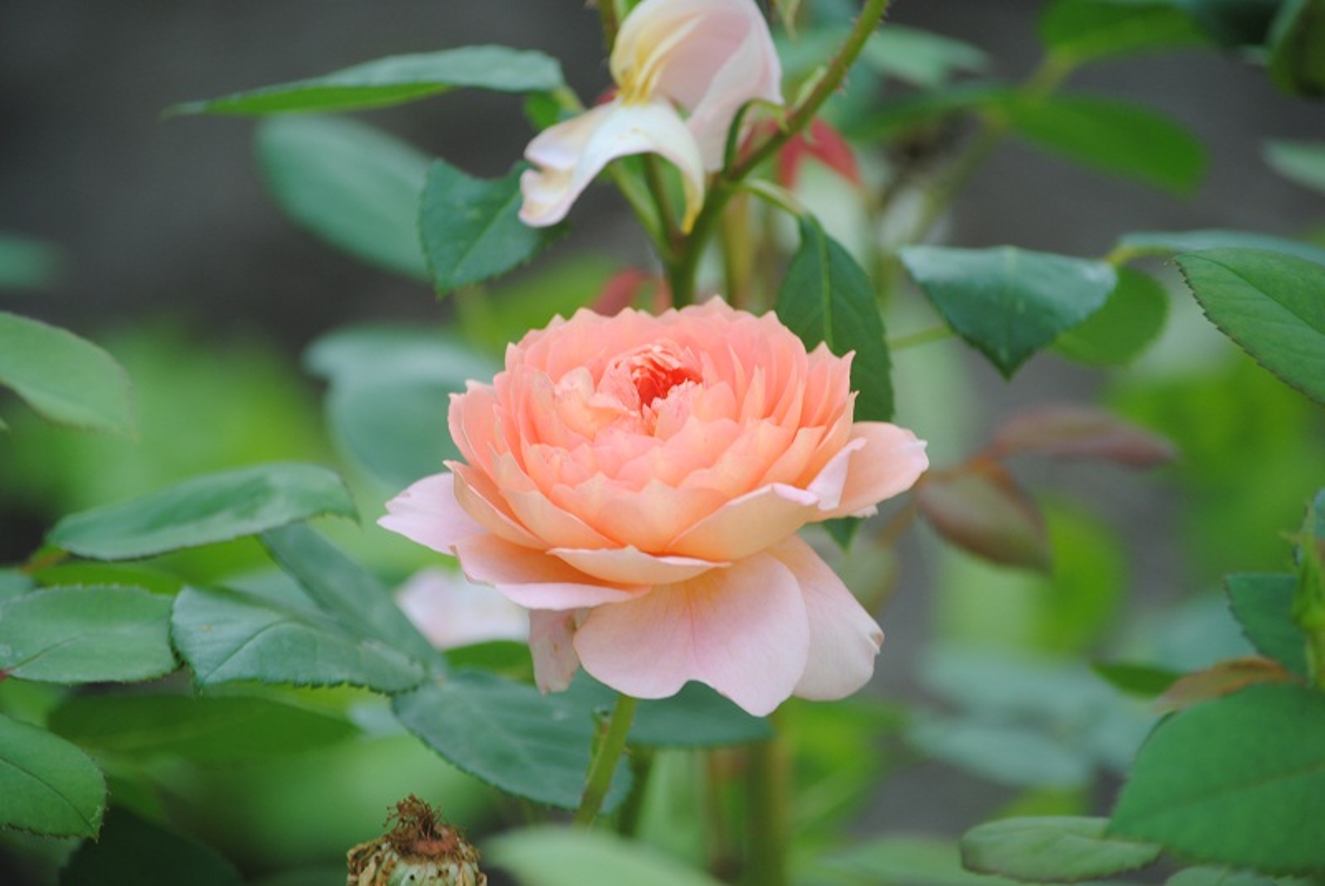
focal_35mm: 330
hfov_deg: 6.2
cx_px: 662
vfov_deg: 4.2
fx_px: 12157
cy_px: 443
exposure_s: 1/80
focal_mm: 220
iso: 100
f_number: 5.3
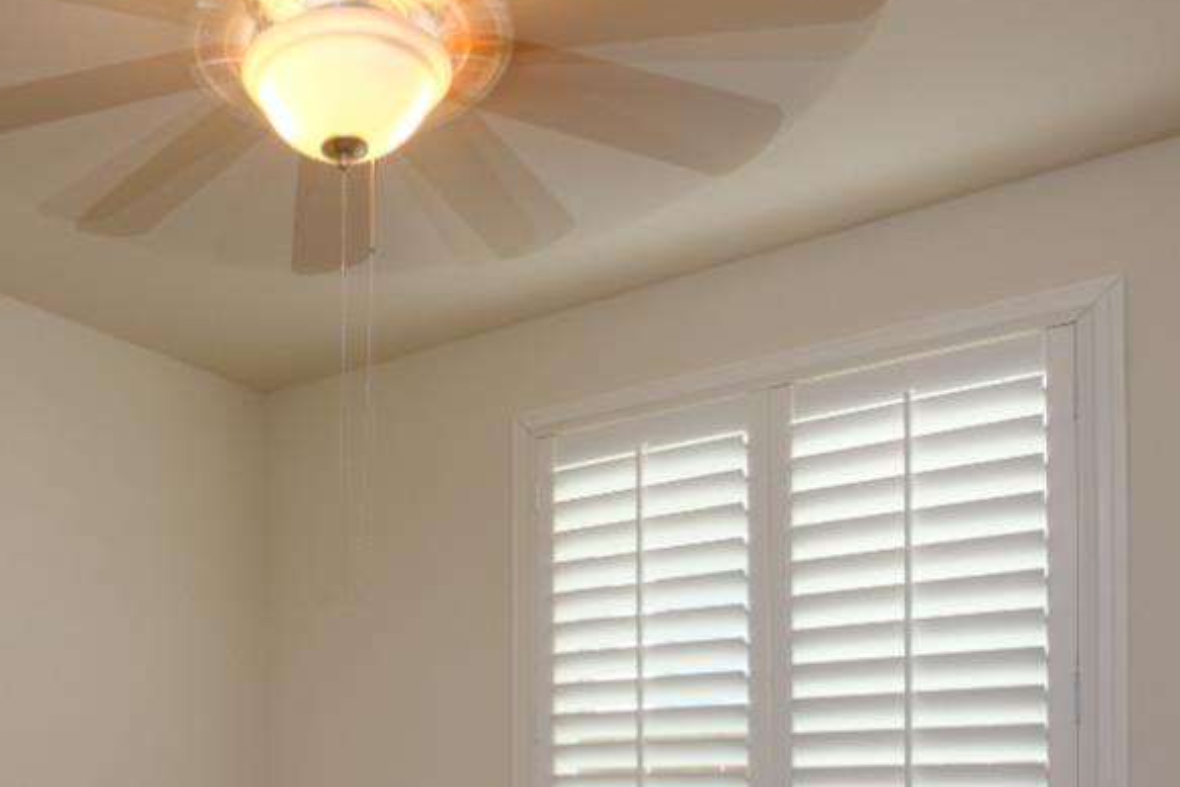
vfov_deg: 33.2
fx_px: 1180
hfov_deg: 50.8
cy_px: 819
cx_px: 287
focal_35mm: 36
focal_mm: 14
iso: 400
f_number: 10
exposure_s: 1/13
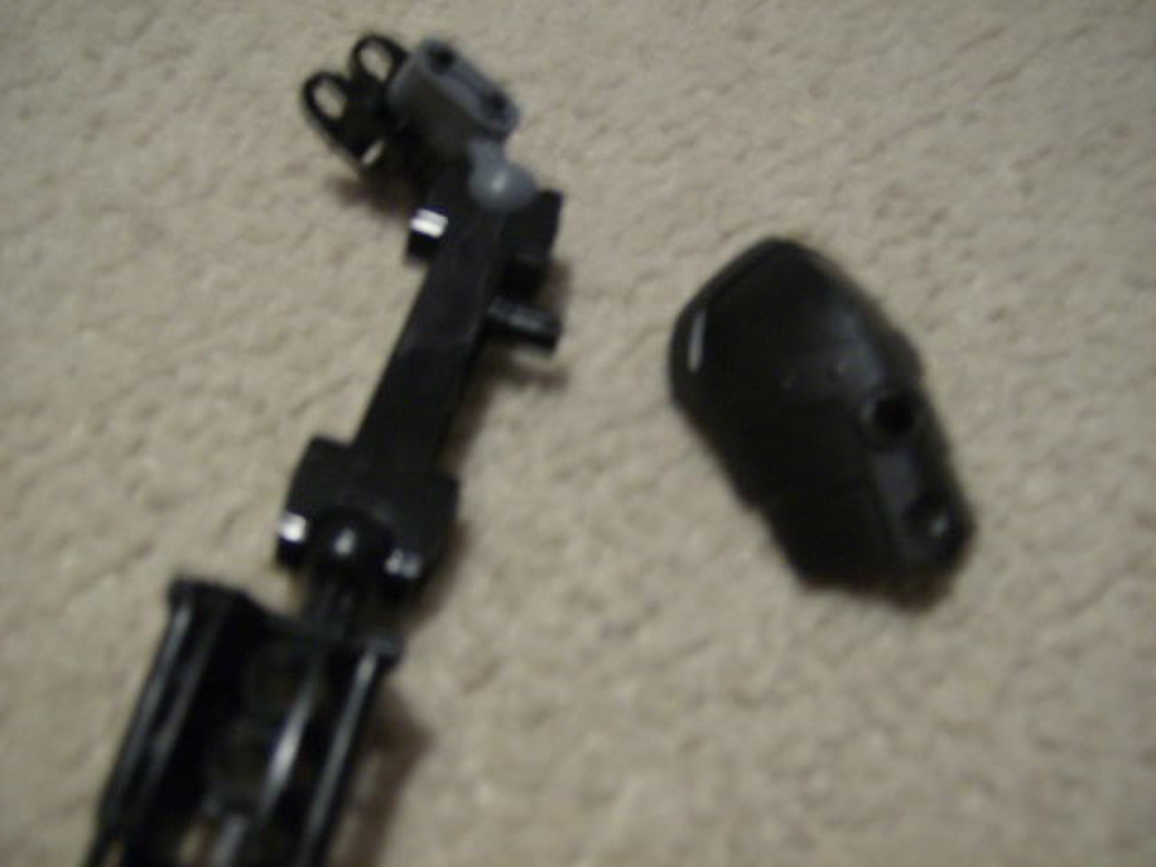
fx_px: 1202
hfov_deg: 51.4
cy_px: 434
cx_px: 578
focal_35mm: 36
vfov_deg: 39.7
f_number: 2.8
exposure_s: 1/2.75
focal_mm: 6
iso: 200
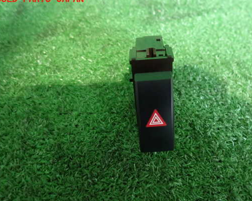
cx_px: 143
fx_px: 216
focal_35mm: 29
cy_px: 104
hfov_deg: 60.2
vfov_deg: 50.0
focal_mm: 4.5
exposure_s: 1/30
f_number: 2
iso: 800
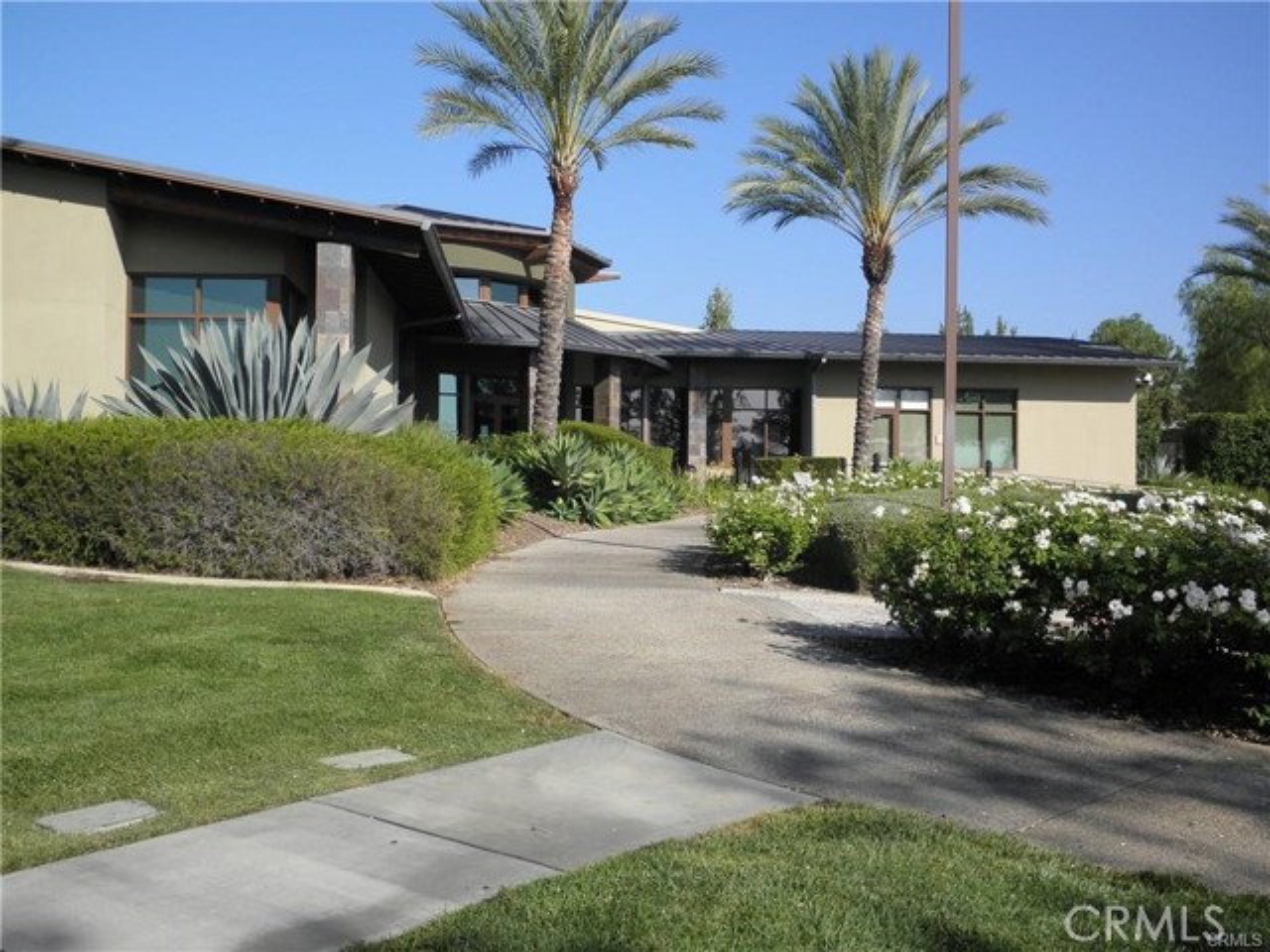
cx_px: 635
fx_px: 1321
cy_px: 476
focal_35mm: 36
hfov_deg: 51.4
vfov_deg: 39.7
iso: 100
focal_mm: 6.4
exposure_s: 1/800
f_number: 3.7
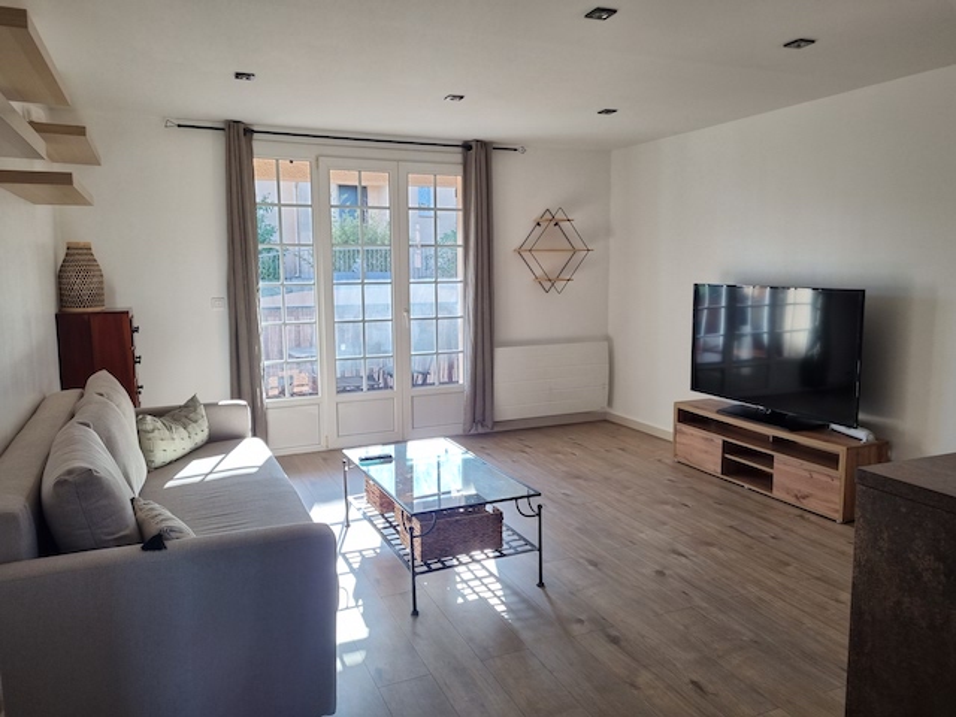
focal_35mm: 26
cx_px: 478
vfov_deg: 53.1
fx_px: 718
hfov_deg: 67.3
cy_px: 358
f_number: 1.8
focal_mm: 5.4
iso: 64
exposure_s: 1/100
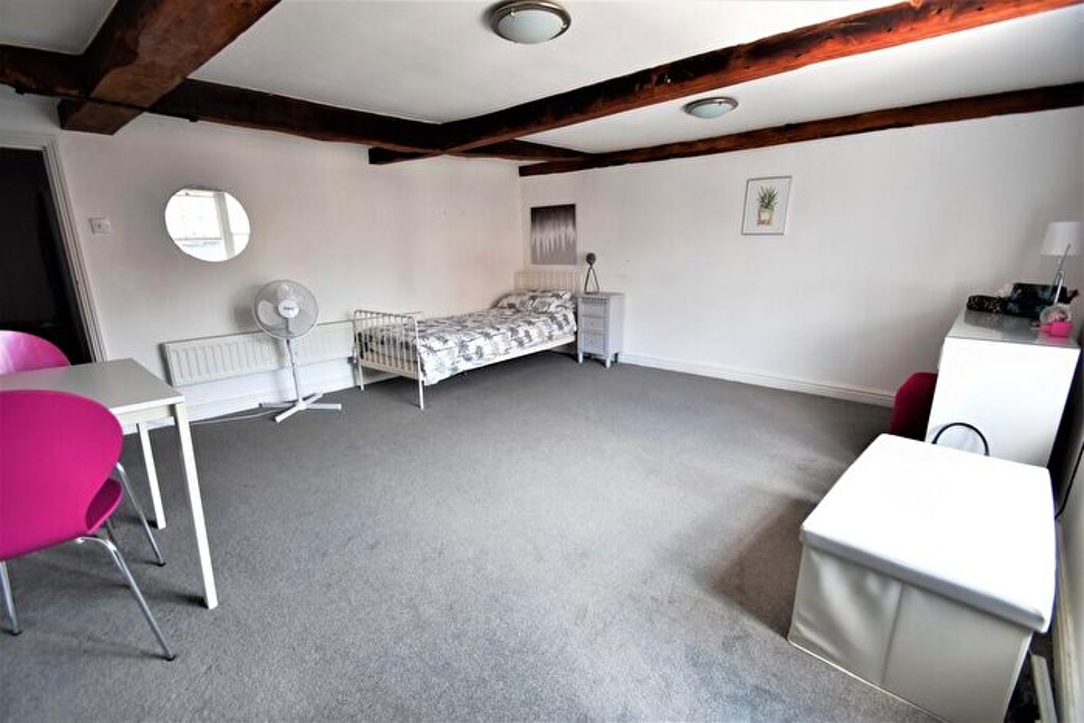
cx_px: 542
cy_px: 362
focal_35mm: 15
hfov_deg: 100.4
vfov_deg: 77.4
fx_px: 452
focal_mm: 10
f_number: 5
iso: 400
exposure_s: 1/100
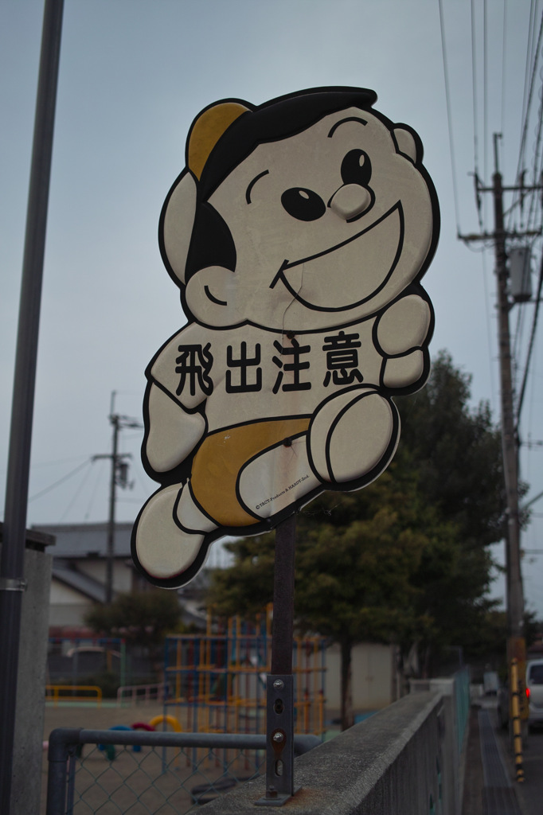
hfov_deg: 32.6
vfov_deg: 47.4
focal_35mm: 41
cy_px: 408
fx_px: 928
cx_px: 272
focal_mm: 24.2
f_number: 2.8
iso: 100
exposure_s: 1/640
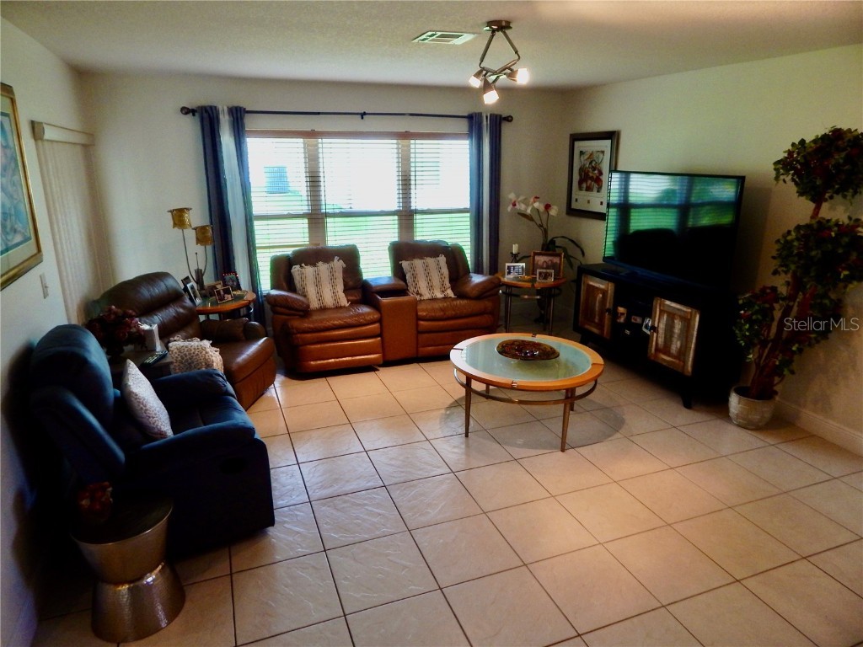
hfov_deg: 76.4
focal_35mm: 22
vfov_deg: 61.1
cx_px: 432
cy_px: 324
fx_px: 548
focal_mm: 4
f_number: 3
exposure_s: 1/50
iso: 125
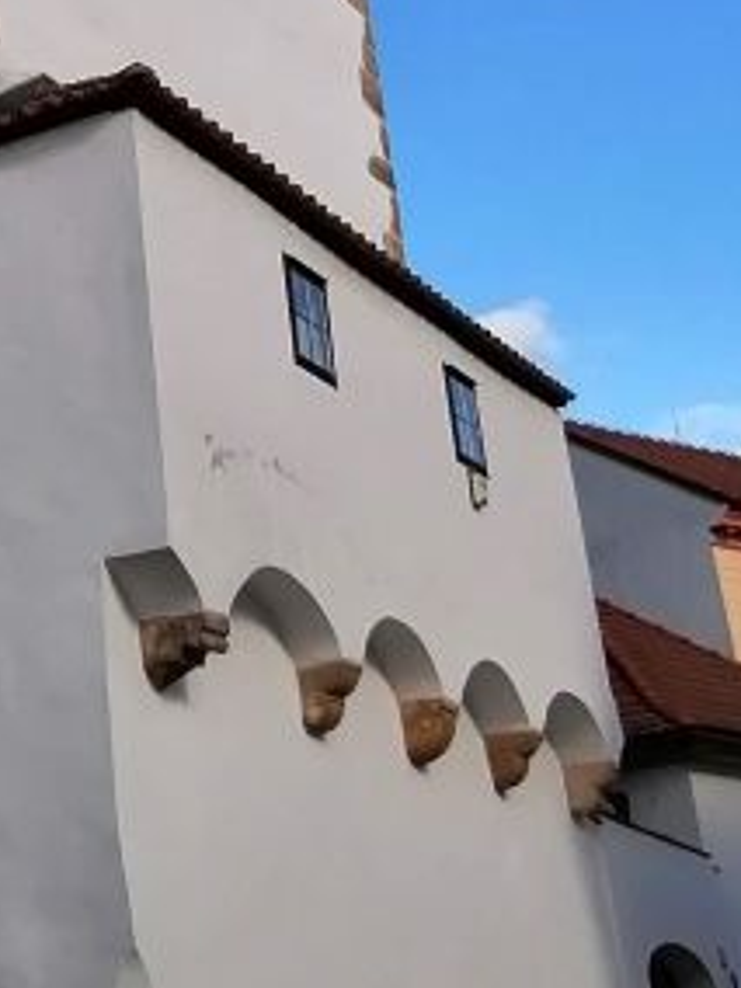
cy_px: 212
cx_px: -188
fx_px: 1969
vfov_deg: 27.7
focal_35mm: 69
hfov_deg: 19.8
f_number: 2.4
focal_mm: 2.7
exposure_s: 1/829
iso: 50
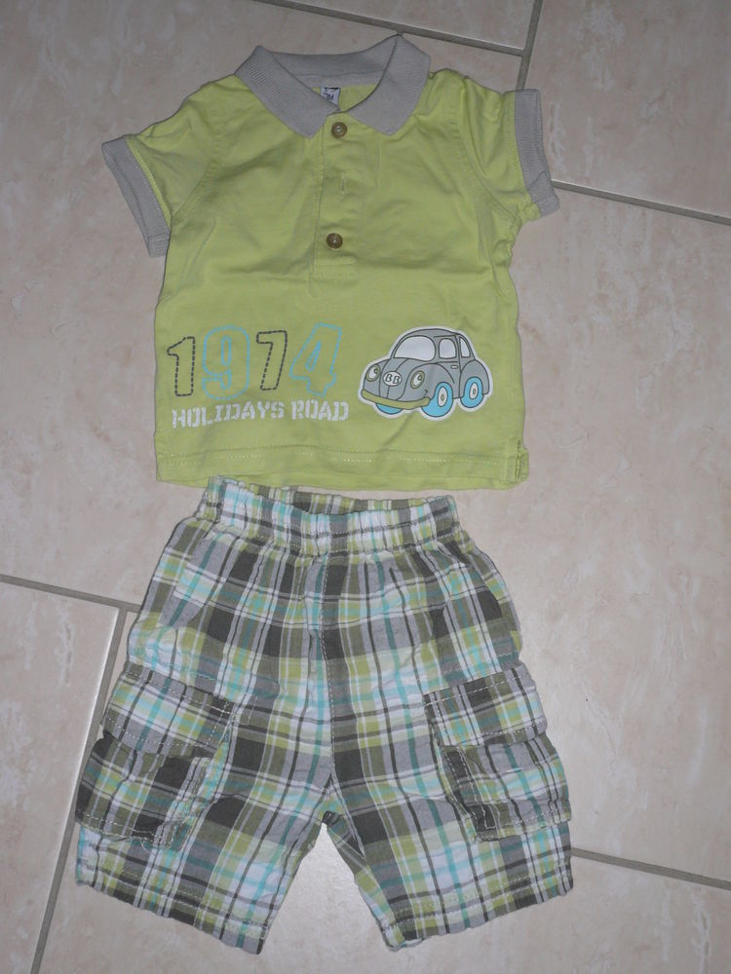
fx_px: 1380
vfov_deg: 38.9
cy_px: 487
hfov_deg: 29.7
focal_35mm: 49
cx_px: 366
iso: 100
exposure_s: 1/30
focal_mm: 8.1
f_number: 3.6
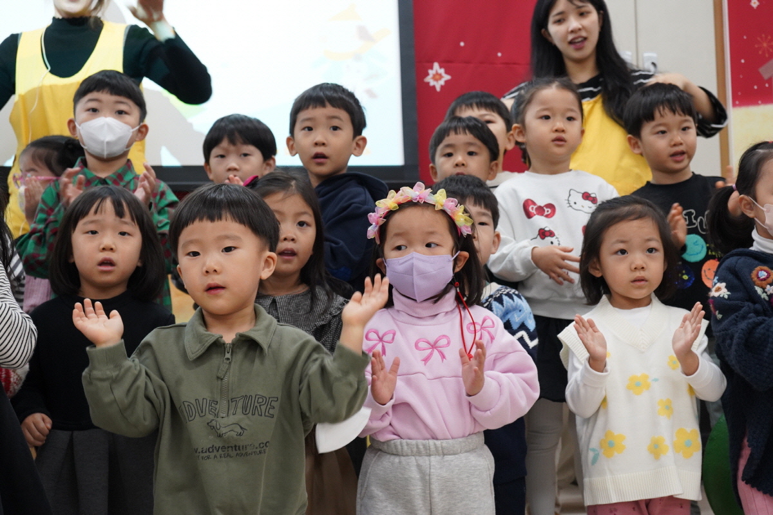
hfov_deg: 33.4
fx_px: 1288
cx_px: 386
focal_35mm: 60
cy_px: 258
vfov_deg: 22.6
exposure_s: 1/100
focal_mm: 60
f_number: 6.3
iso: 2500
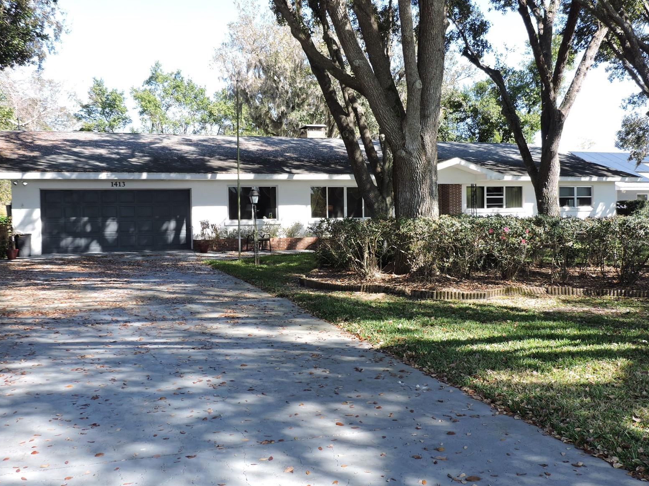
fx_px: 675
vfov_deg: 39.7
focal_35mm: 36
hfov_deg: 51.4
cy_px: 243
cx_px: 327
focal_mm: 6.2
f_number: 3.3
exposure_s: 1/200
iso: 100
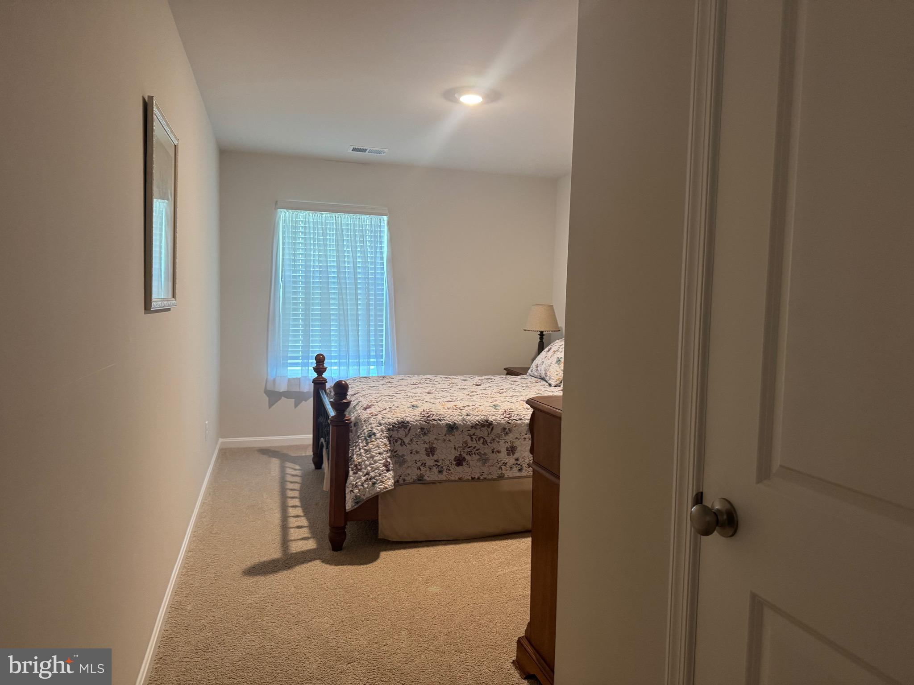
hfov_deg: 71.6
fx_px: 634
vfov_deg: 56.8
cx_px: 457
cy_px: 342
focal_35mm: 24
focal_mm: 6.76
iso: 400
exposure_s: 1/60
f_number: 1.78
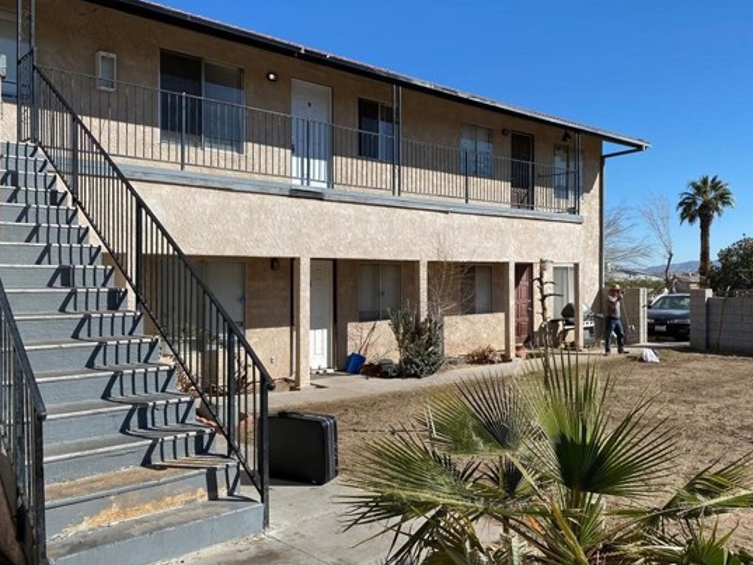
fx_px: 674
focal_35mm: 31
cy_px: 276
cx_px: 397
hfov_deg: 58.3
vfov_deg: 45.5
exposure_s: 1/3861
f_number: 1.8
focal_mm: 4.25
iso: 32
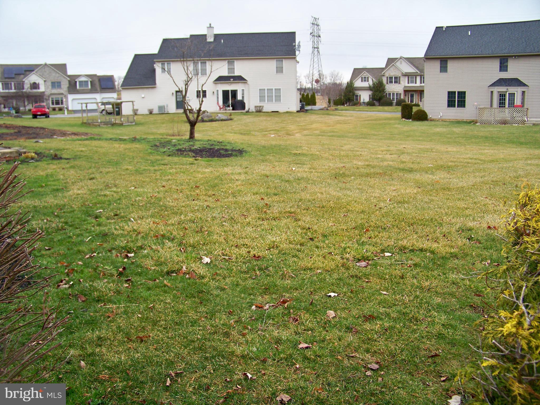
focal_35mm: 33
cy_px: 202
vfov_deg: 42.9
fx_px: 515
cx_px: 270
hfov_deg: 55.4
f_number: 2.8
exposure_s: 1/125
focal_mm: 5.85
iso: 80
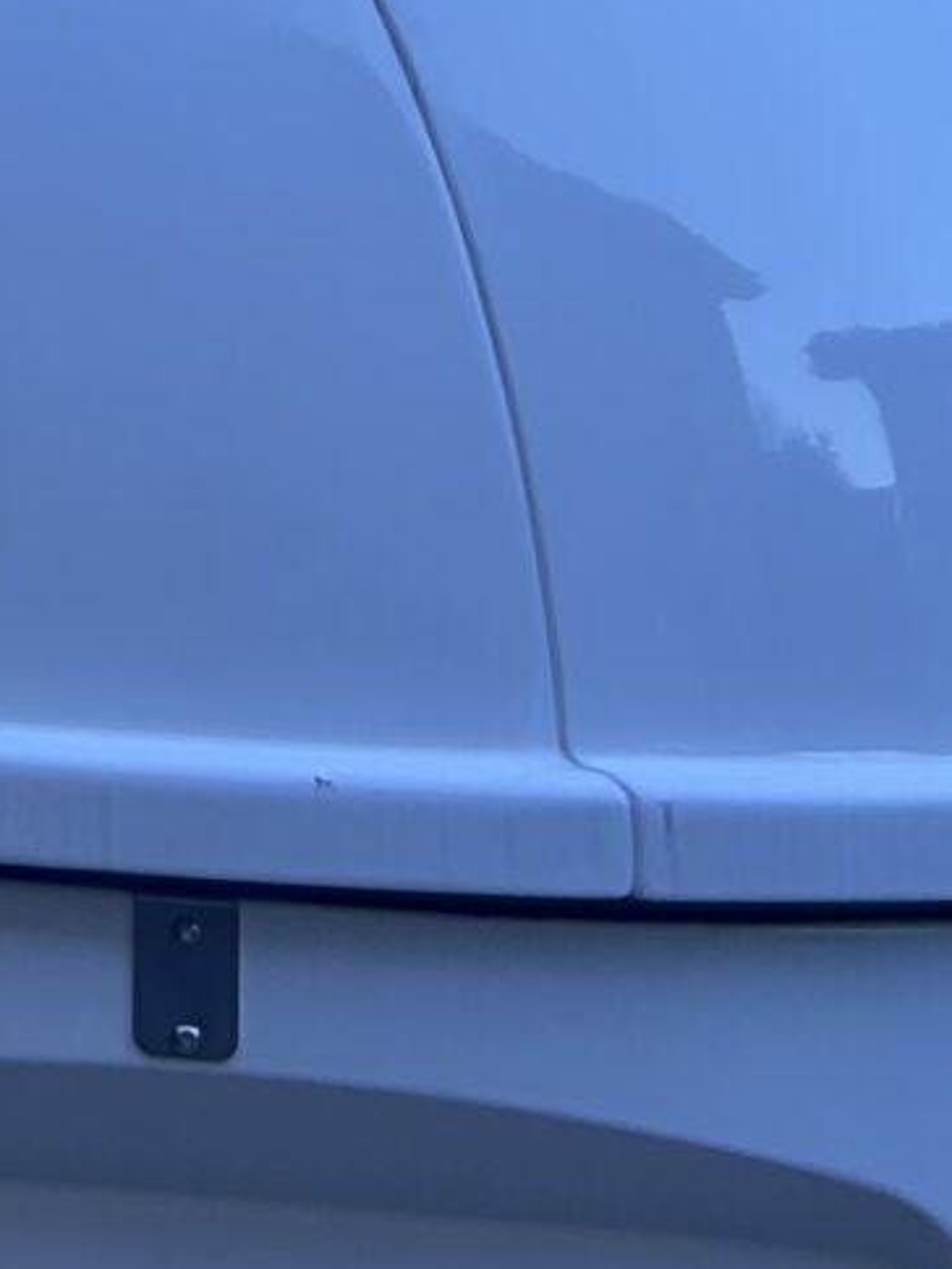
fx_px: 5241
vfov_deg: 12.0
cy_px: -1443
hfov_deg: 9.5
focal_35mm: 143
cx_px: -1132
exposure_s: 1/287
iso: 50
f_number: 1.5
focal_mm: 5.7
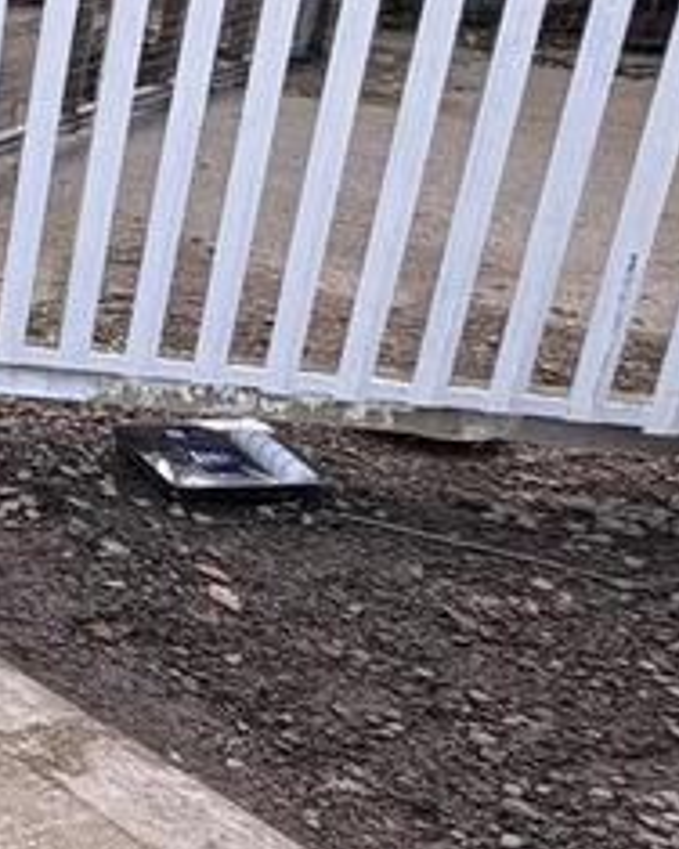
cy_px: 213
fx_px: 1306
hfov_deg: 18.3
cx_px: -704
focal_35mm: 52
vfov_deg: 35.2
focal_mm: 2.22
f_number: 2.2
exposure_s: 1/230
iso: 40
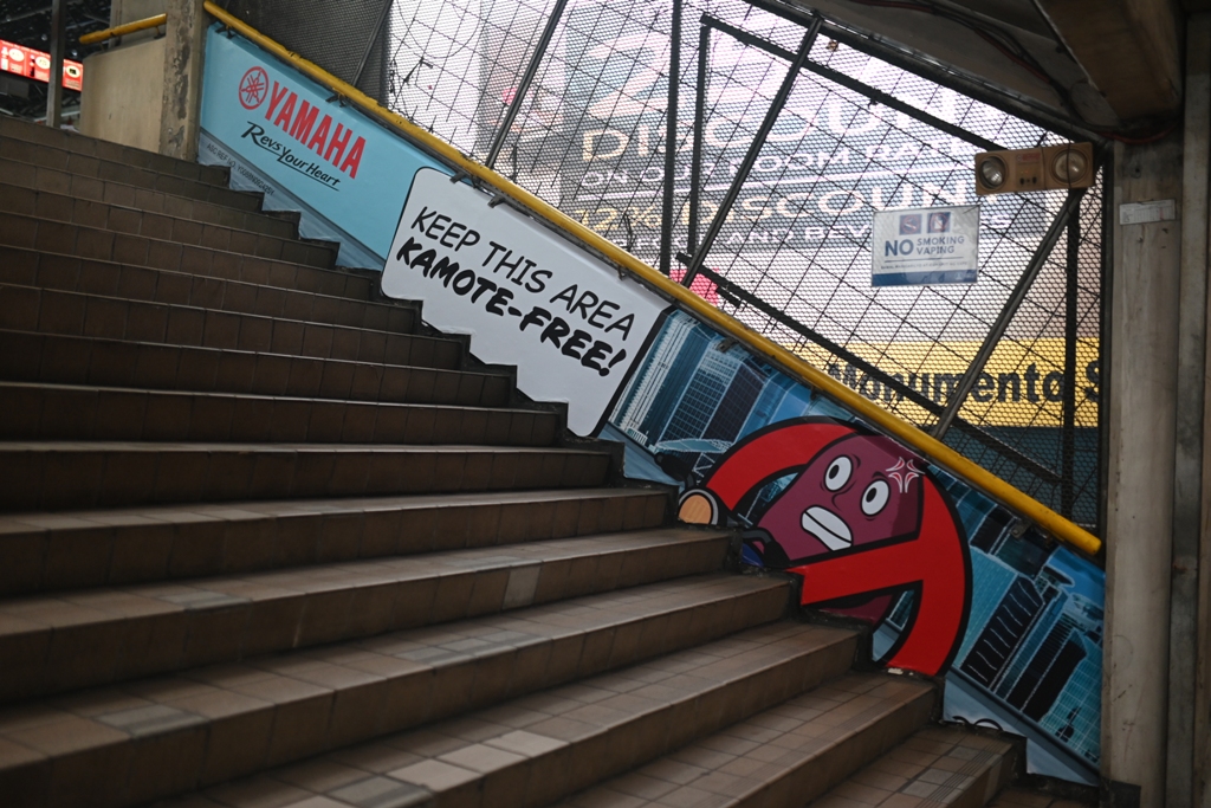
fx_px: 1177
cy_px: 404
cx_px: 606
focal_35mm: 35
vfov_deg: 37.9
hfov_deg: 54.4
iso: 800
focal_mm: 35
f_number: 1.8
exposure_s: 1/160
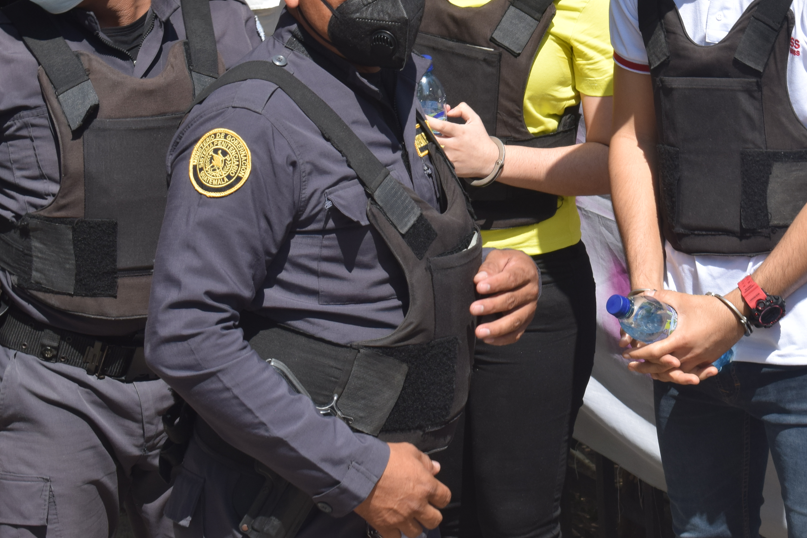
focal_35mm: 157
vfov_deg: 8.7
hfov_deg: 13.0
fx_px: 3518
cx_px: 601
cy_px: 60
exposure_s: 1/320
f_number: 9
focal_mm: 55
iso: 200
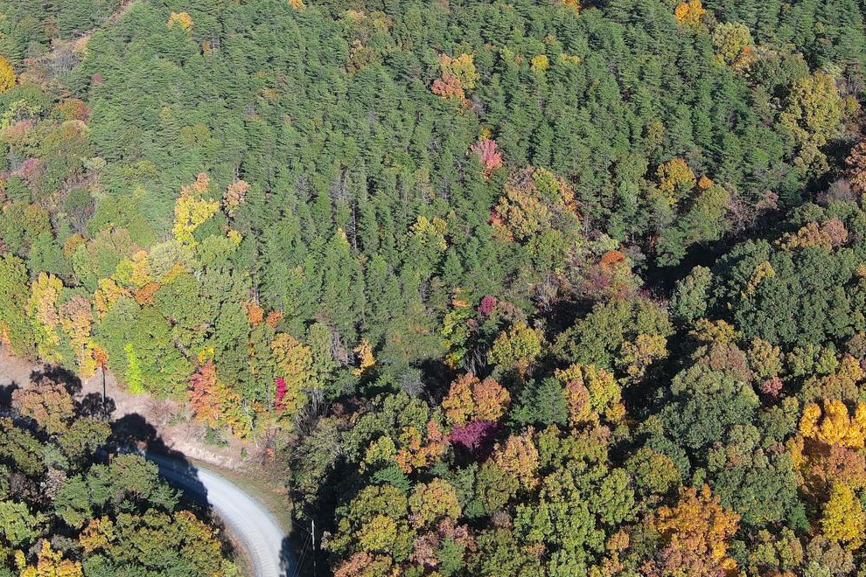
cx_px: 431
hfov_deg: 33.4
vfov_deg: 22.0
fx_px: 1443
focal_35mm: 60
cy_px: 37
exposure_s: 1/561
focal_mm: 10.57
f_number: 2.8
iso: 100
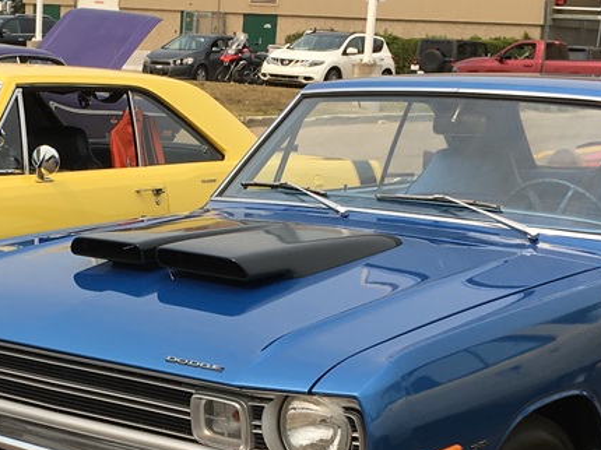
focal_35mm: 81
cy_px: 415
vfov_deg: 17.9
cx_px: 159
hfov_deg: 23.9
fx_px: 1406
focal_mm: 4.15
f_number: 2.2
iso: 25
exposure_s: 1/1425
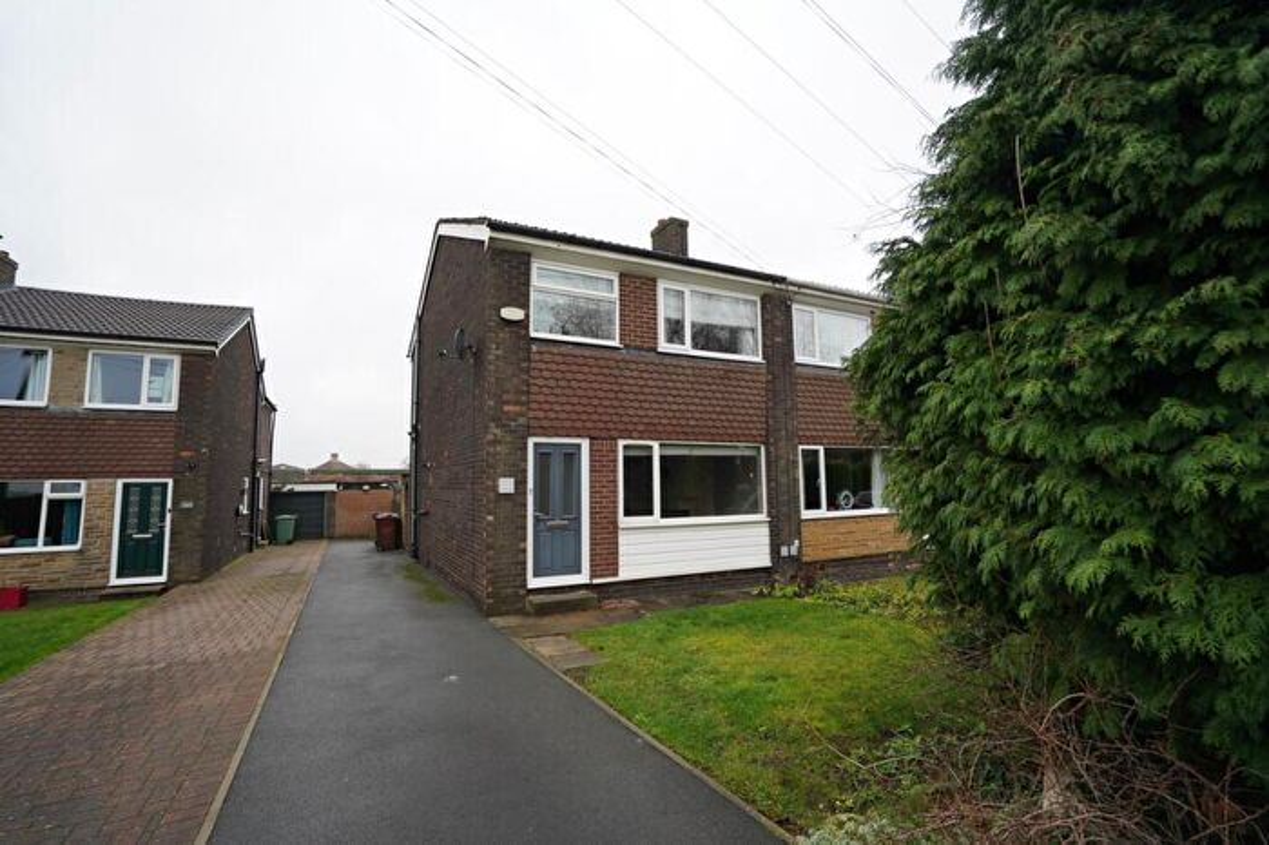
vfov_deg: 73.7
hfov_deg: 96.8
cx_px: 634
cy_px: 422
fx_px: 564
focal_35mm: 16
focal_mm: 16
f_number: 4
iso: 160
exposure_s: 1/60
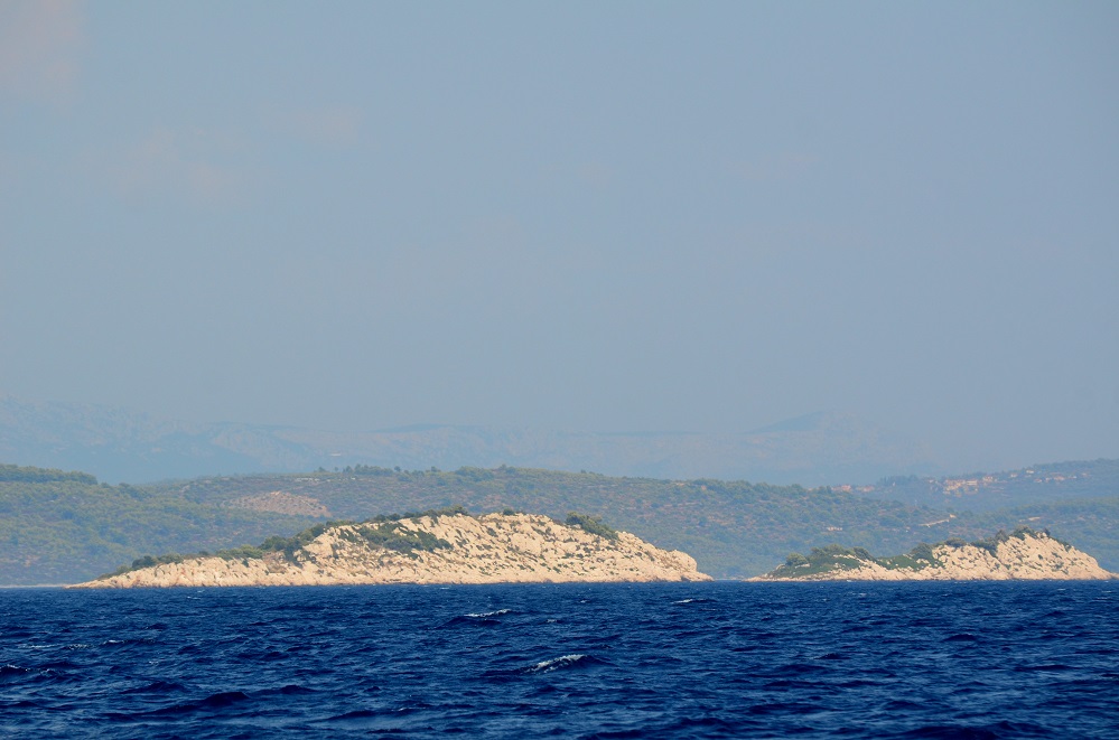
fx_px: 7675
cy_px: 370
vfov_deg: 5.5
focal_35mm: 248
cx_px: 560
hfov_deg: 8.3
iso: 400
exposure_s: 1/2500
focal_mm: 165
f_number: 5.6
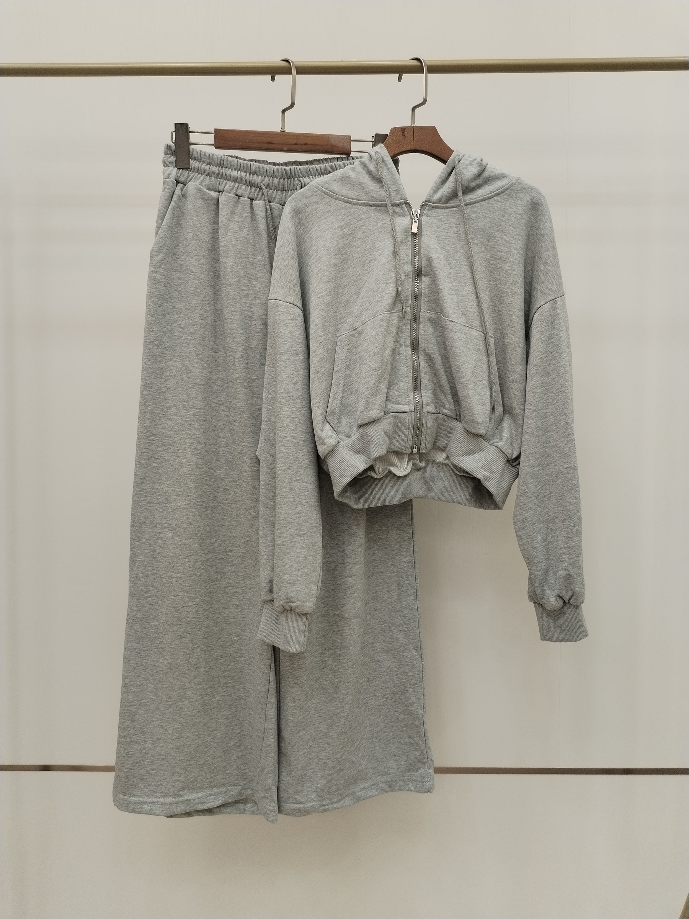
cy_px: 460
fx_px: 770
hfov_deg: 48.2
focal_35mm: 29
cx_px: 344
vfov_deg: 61.7
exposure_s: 1/100
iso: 182
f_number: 1.8
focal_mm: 4.75
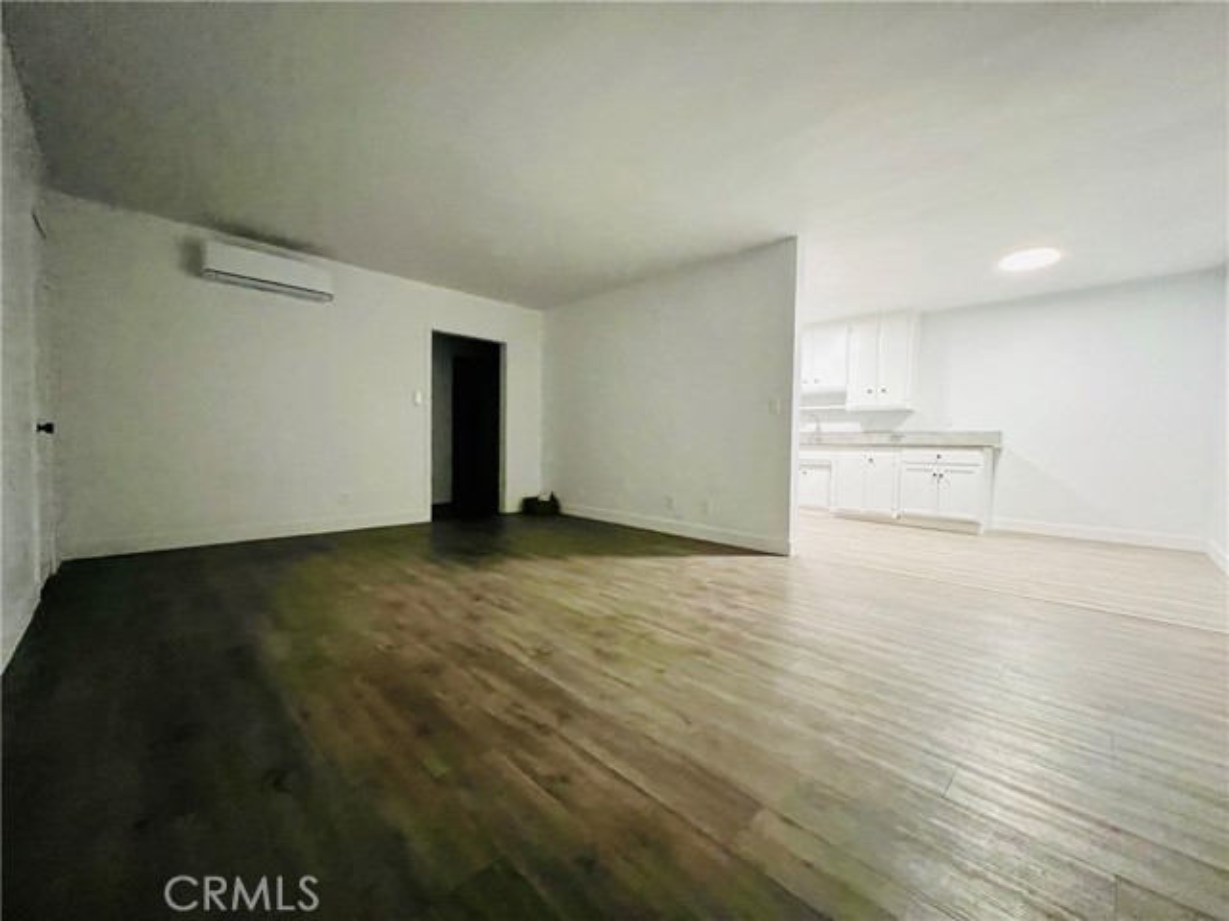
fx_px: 462
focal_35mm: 13
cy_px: 460
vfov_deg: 89.9
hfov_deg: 106.2
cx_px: 614
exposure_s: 1/40
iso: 1000
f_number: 1.8
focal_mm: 1.57
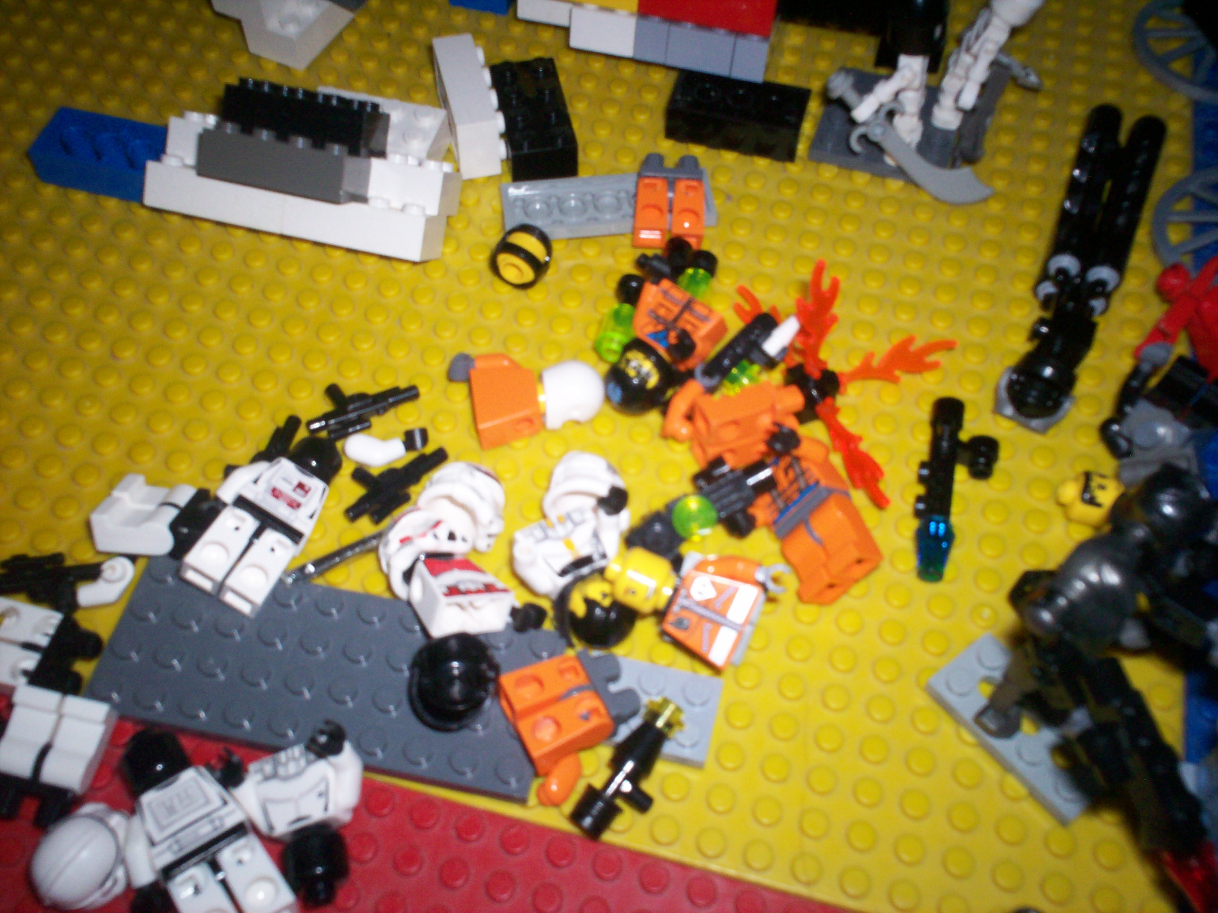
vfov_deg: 39.7
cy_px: 456
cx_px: 609
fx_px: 1267
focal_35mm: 36
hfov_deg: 51.4
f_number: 4.5
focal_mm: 6
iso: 140
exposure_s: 1/60
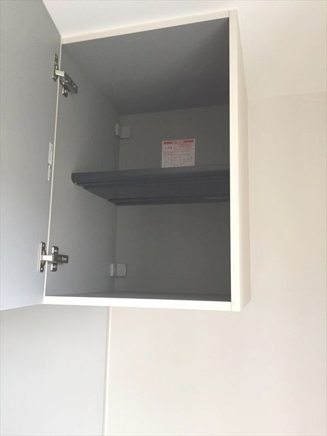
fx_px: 365
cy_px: 218
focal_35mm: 29
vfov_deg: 61.7
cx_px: 164
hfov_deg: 48.2
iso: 160
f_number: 2.2
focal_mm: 4.15
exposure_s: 1/30
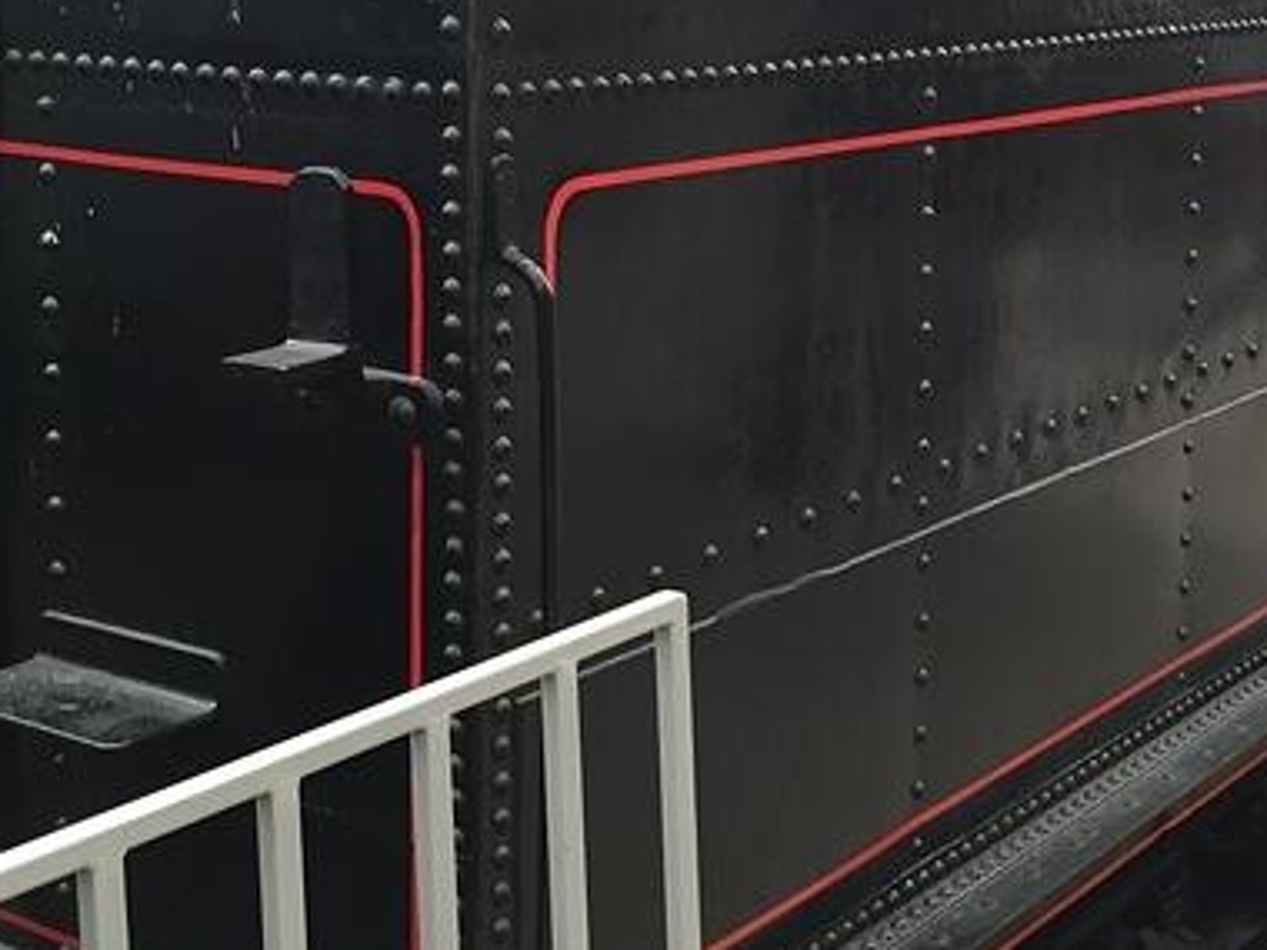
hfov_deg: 31.4
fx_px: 2233
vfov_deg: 23.6
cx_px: 860
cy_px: 180
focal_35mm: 61
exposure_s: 1/30
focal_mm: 4.15
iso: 100
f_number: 2.2
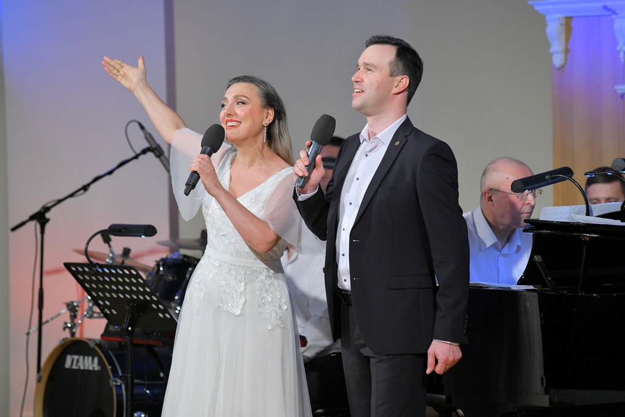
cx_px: 312
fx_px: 3472
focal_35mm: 200
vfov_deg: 6.9
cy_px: 208
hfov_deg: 10.3
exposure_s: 1/250
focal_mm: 200
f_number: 5.6
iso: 2500
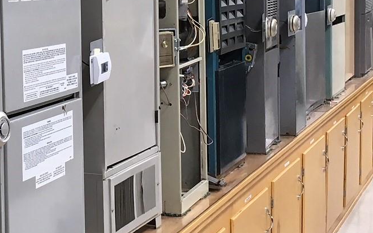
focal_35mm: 94
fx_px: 956
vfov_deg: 13.8
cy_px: 49
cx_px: 20
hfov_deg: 21.5
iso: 25
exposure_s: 1/30
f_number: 2.2
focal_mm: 4.15
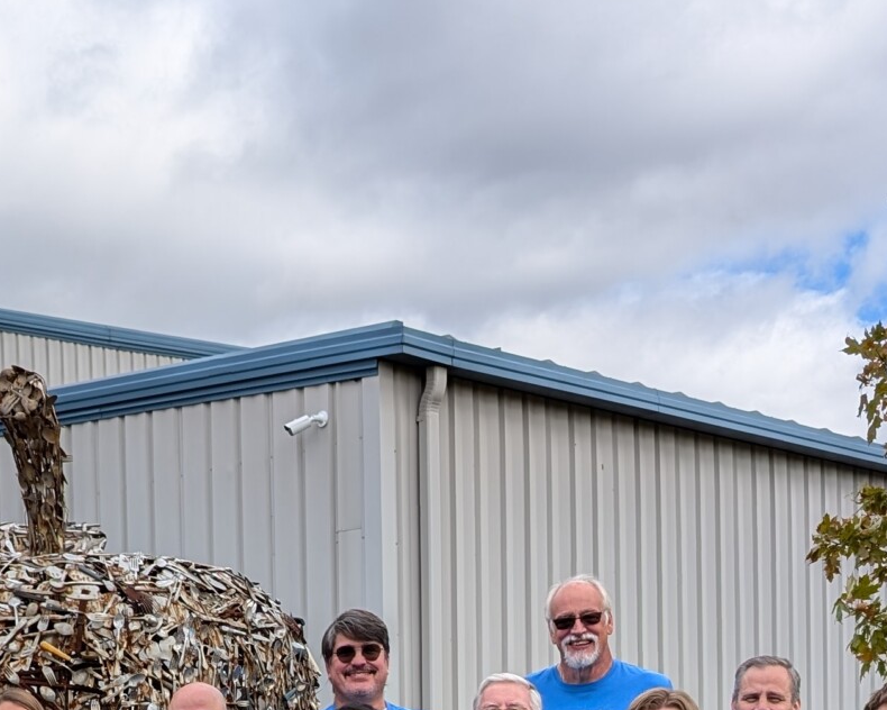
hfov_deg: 24.5
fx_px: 1995
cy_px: 935
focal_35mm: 76
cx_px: 136
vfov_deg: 18.7
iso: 20
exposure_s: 1/907
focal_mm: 6.9
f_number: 1.68
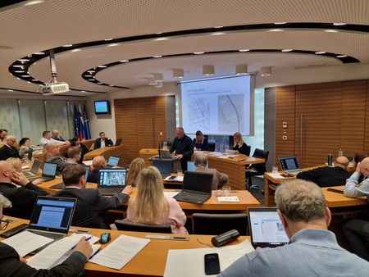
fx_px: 245
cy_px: 138
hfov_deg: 73.9
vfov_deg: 58.9
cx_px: 184
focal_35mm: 23
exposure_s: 1/120
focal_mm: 6.4
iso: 200
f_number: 1.8
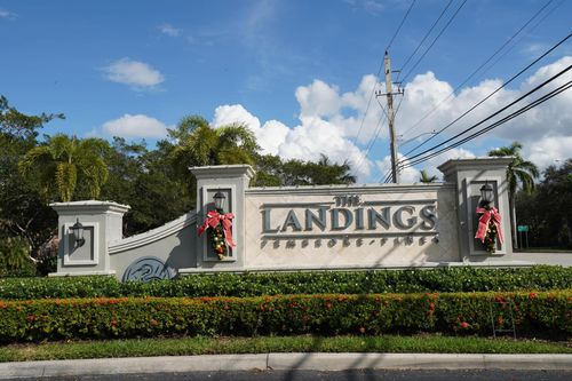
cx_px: 286
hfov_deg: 54.5
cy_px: 190
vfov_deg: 37.8
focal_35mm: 35
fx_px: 556
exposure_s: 1/50
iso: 100
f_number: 22
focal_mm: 35
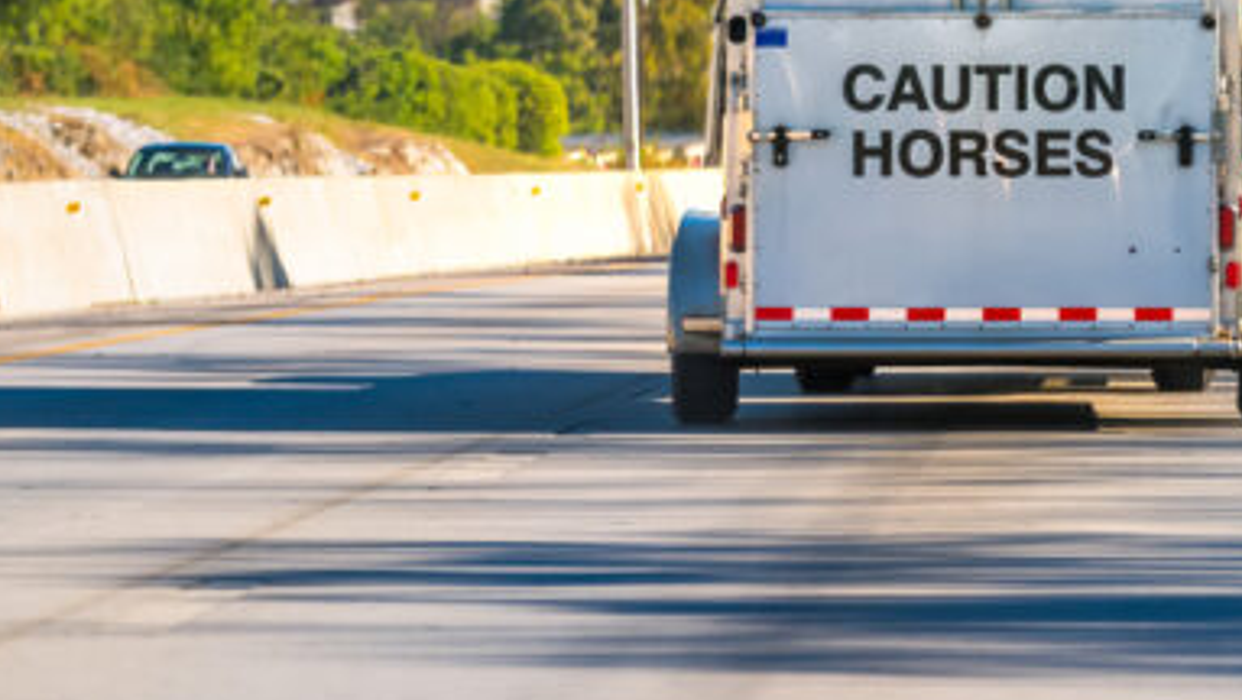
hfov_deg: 6.8
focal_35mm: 315
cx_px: 687
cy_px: -5
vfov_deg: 3.9
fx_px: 10380
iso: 125
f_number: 2.8
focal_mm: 150
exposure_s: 1/2500
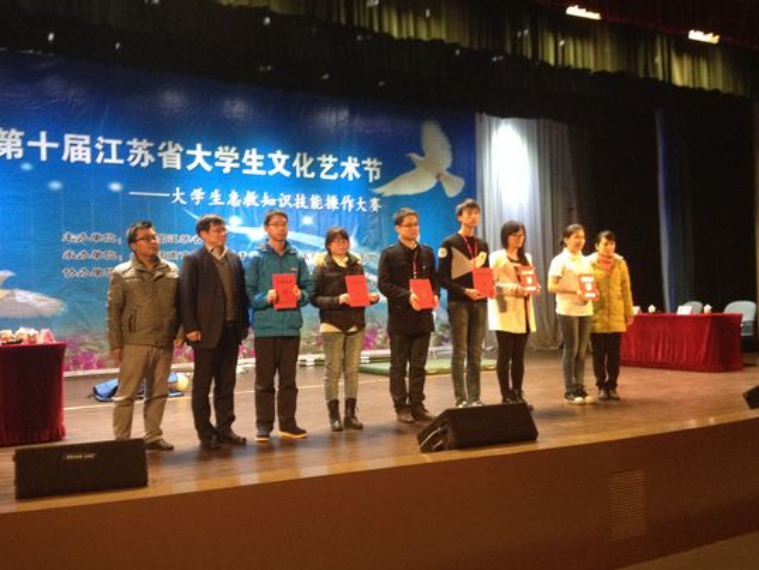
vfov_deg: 36.8
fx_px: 856
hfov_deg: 47.8
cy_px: 295
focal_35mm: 39
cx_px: 344
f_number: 2.4
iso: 320
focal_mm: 4.28
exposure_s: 1/20
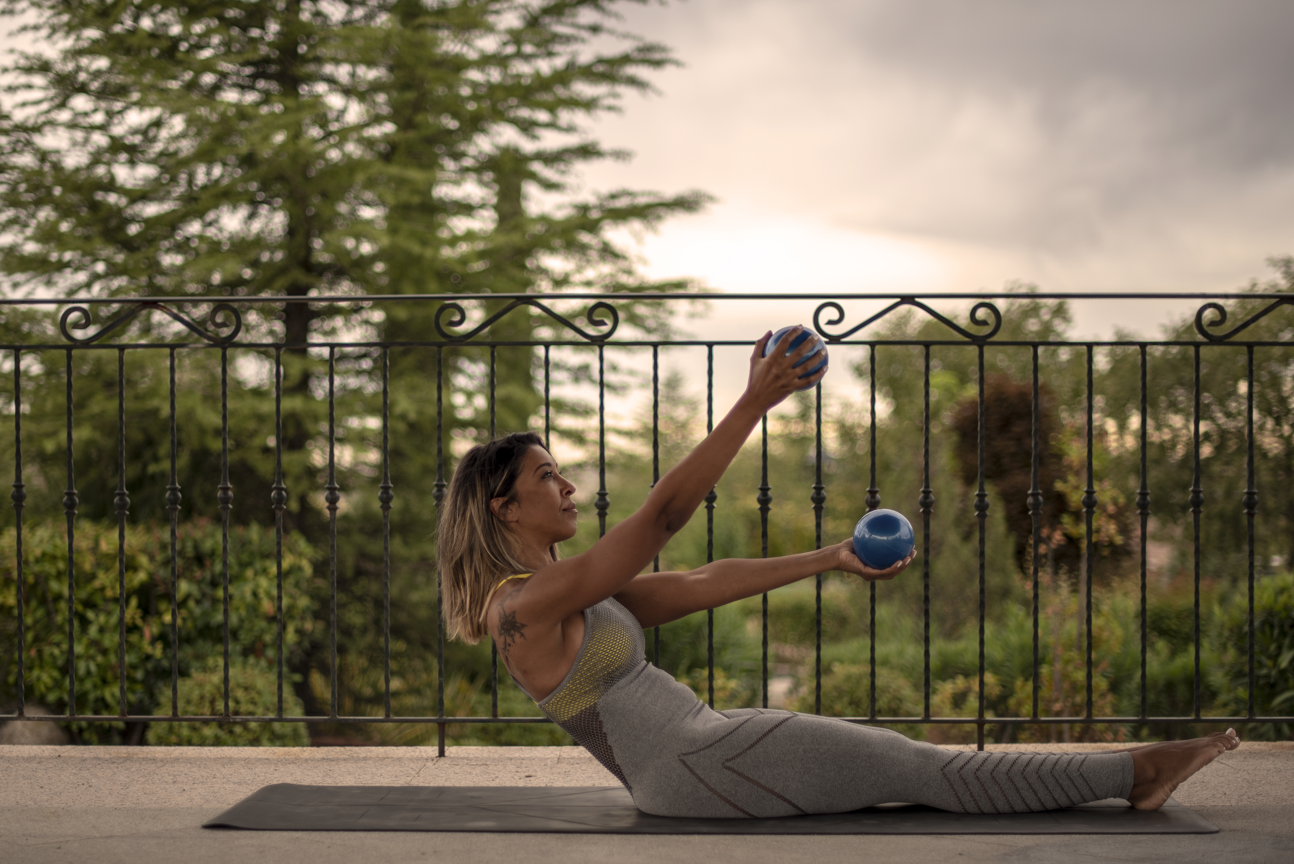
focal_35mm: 50
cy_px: 432
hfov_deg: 39.6
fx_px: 1798
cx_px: 647
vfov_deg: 27.0
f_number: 1.4
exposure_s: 1/250
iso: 100
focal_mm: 50
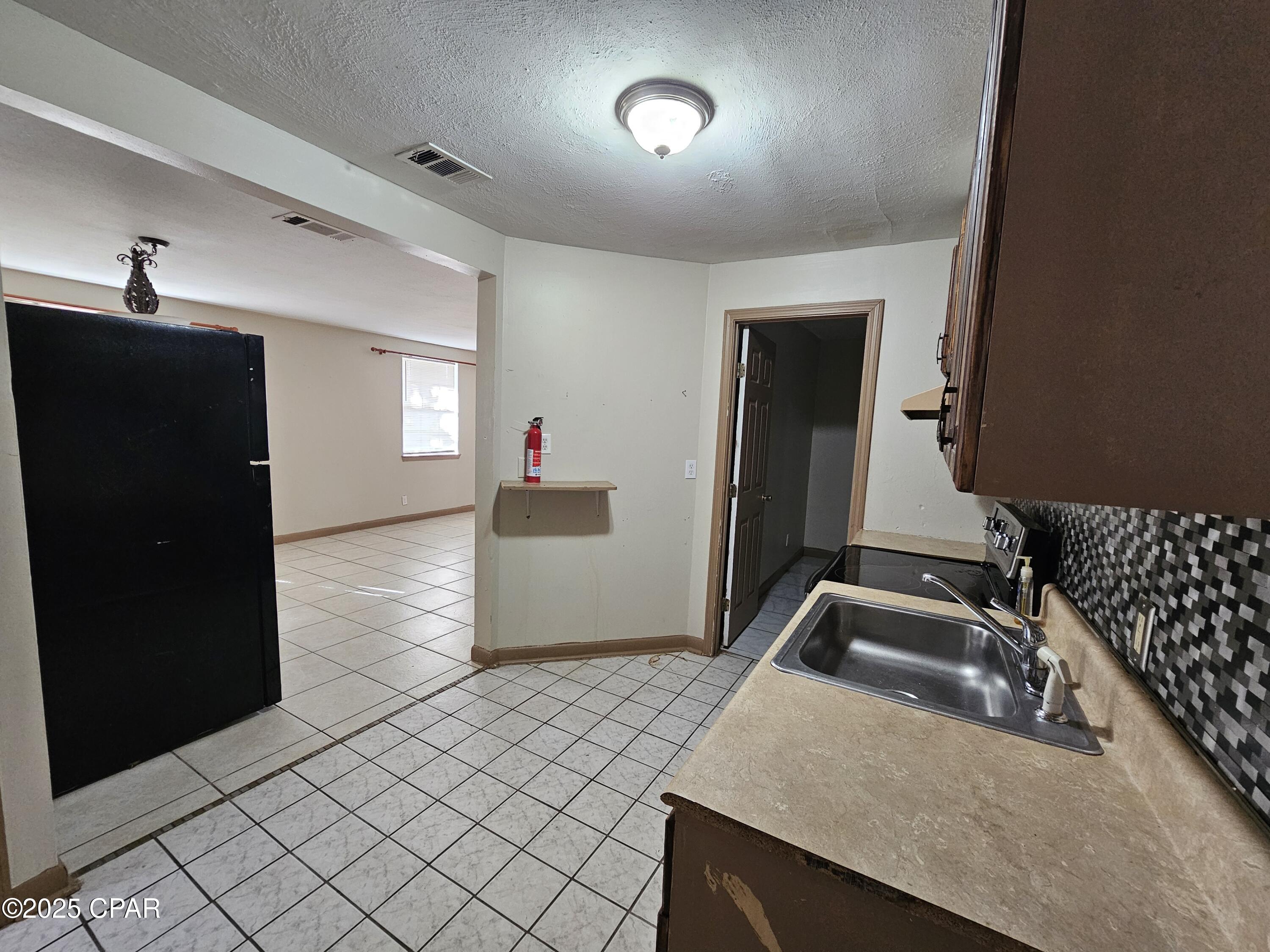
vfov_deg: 89.9
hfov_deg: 106.2
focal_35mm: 13
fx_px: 477
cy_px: 476
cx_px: 635
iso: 250
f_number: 2.2
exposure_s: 1/60
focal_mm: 2.2
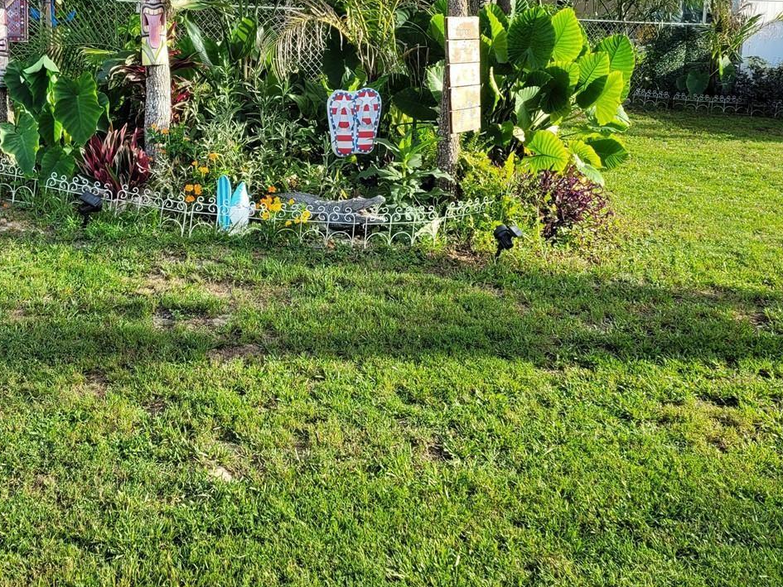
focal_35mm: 44
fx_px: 995
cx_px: 272
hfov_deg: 42.5
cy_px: 121
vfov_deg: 32.0
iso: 40
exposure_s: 1/358
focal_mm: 5.4
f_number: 1.8
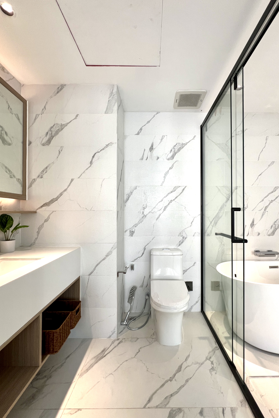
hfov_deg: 81.0
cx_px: 152
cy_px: 208
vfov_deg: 104.3
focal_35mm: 14
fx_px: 163
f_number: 1.8
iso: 64
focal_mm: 1.57
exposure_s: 1/100
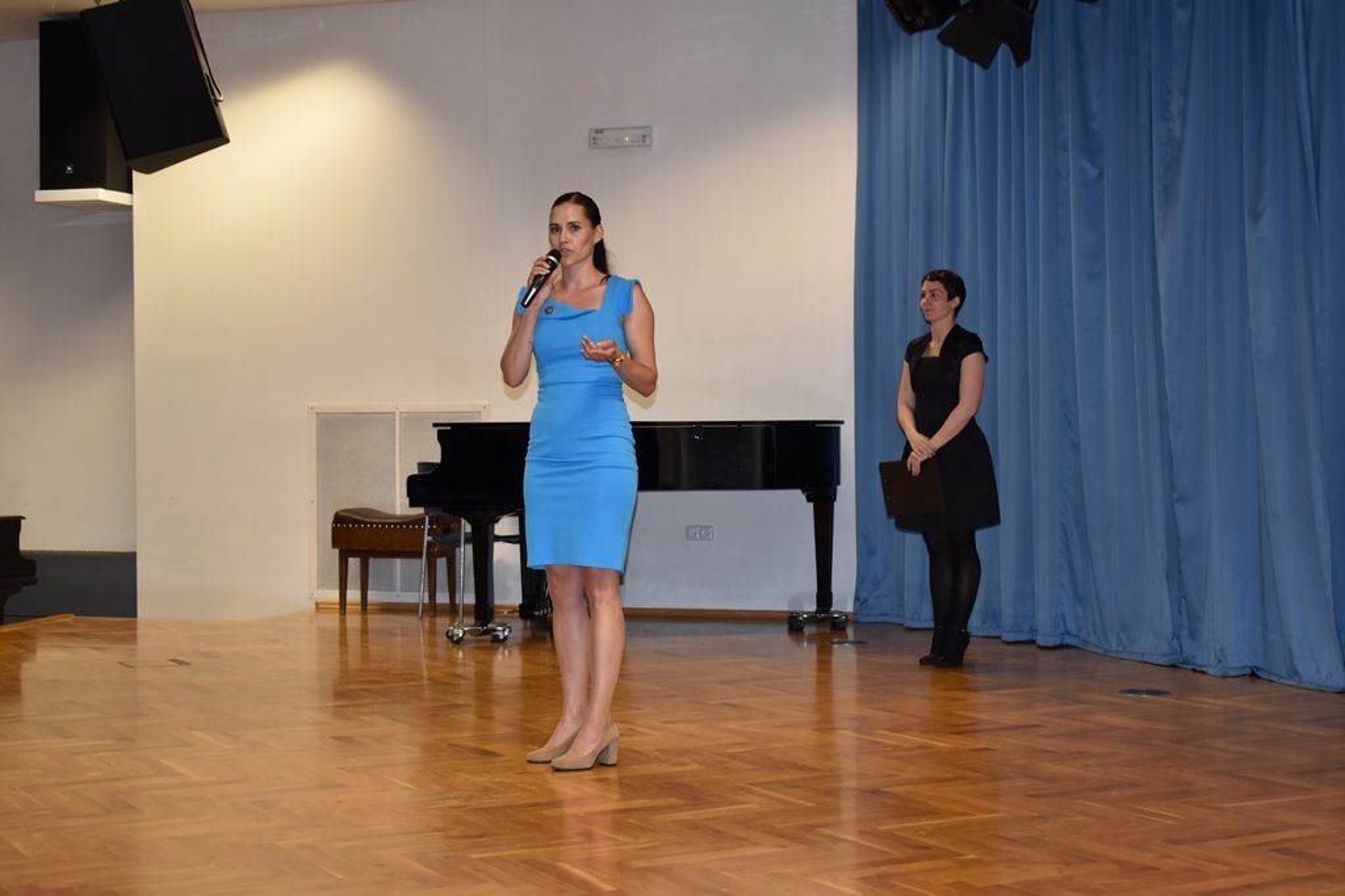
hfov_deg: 36.9
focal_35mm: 54
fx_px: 2018
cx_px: 672
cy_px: 448
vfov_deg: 25.1
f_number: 4.8
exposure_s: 1/60
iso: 500
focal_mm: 36
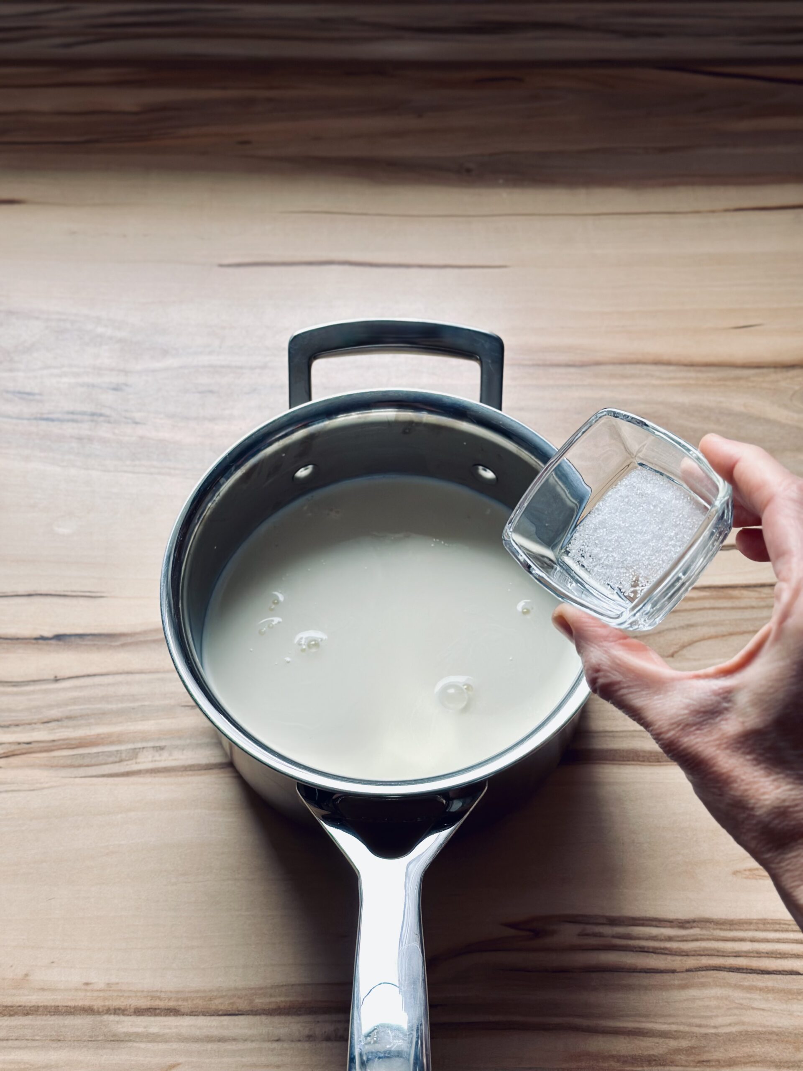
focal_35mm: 48
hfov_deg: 30.3
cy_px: 536
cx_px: 402
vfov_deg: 39.7
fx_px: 1485
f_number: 1.78
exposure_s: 1/130
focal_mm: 6.86
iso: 64
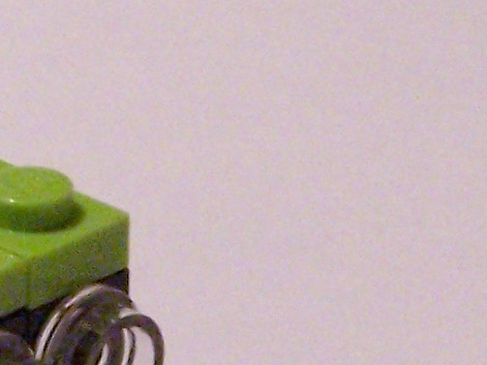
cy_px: 153
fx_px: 9002
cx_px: -454
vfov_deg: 2.3
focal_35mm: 640
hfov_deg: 3.1
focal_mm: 19.4
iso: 400
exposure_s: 1/20
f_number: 3.2
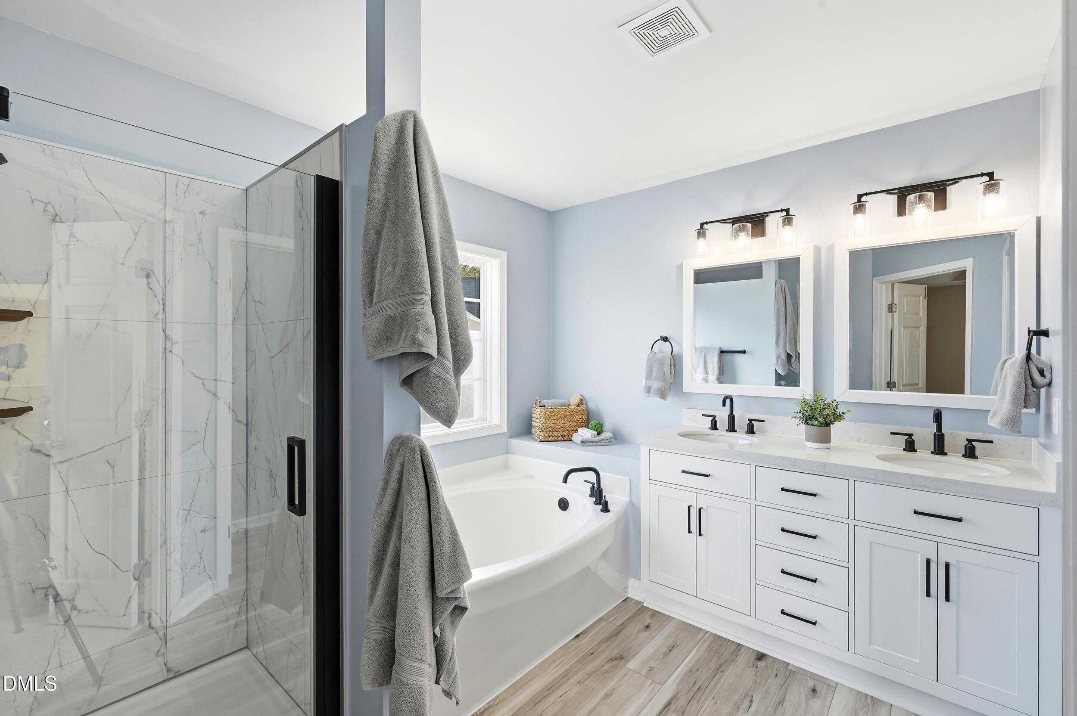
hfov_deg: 98.6
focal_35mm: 16
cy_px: 358
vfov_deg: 75.4
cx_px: 538
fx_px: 463
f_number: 9
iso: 250
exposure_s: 1/1000
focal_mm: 15.5
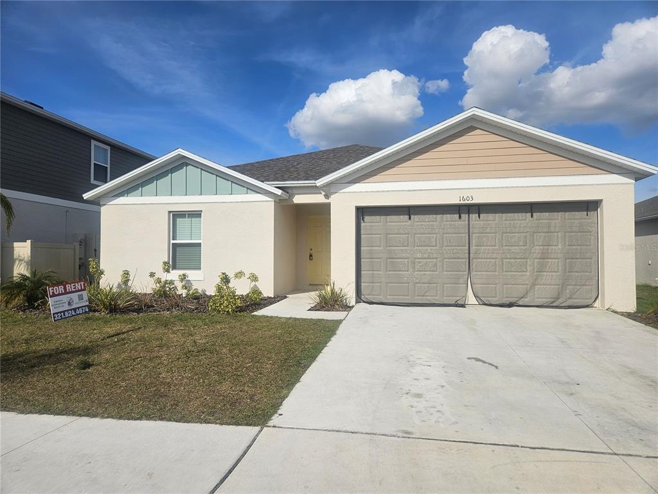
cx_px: 329
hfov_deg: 73.9
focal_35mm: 23
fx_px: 437
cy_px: 247
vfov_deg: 58.9
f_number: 1.8
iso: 25
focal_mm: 5.4
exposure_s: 1/4420
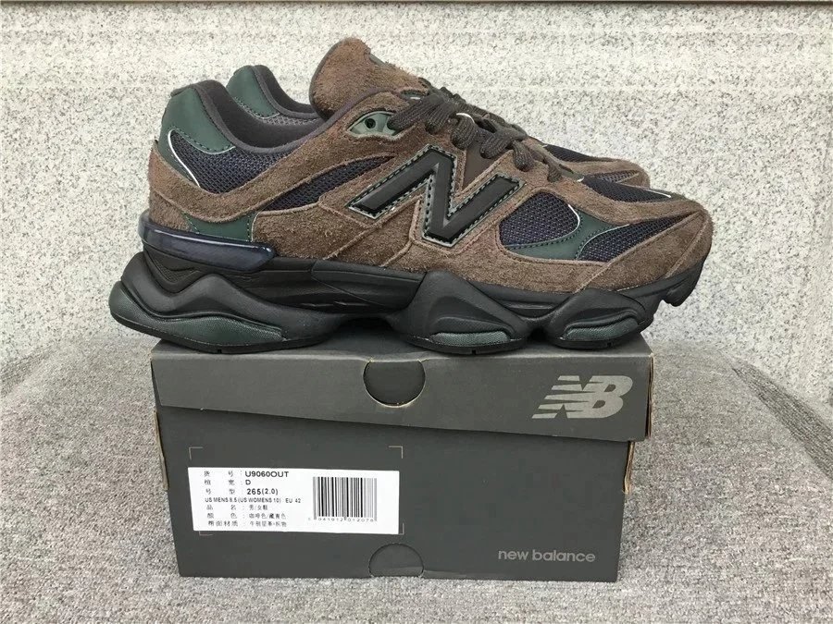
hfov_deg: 58.4
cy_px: 312
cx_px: 416
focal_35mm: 31
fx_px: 746
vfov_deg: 45.4
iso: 25
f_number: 2.4
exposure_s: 1/40
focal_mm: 3.3
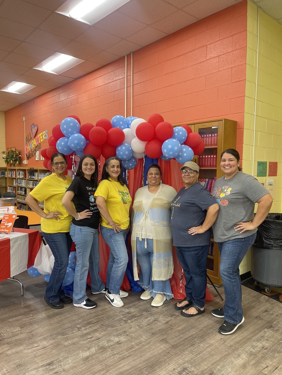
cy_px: 188
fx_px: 272
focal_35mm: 25
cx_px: 141
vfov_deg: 69.4
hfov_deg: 54.9
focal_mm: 5.1
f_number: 1.6
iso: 80
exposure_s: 1/60
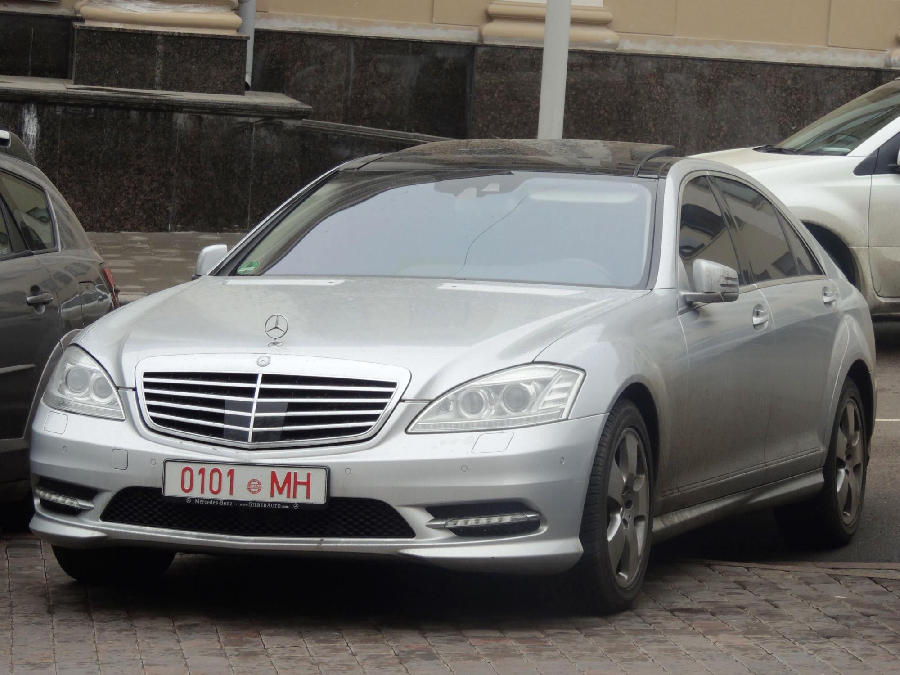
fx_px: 3120
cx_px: 450
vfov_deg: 12.3
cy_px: 338
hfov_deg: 16.4
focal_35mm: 120
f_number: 4.2
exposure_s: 1/200
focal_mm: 21.4
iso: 100
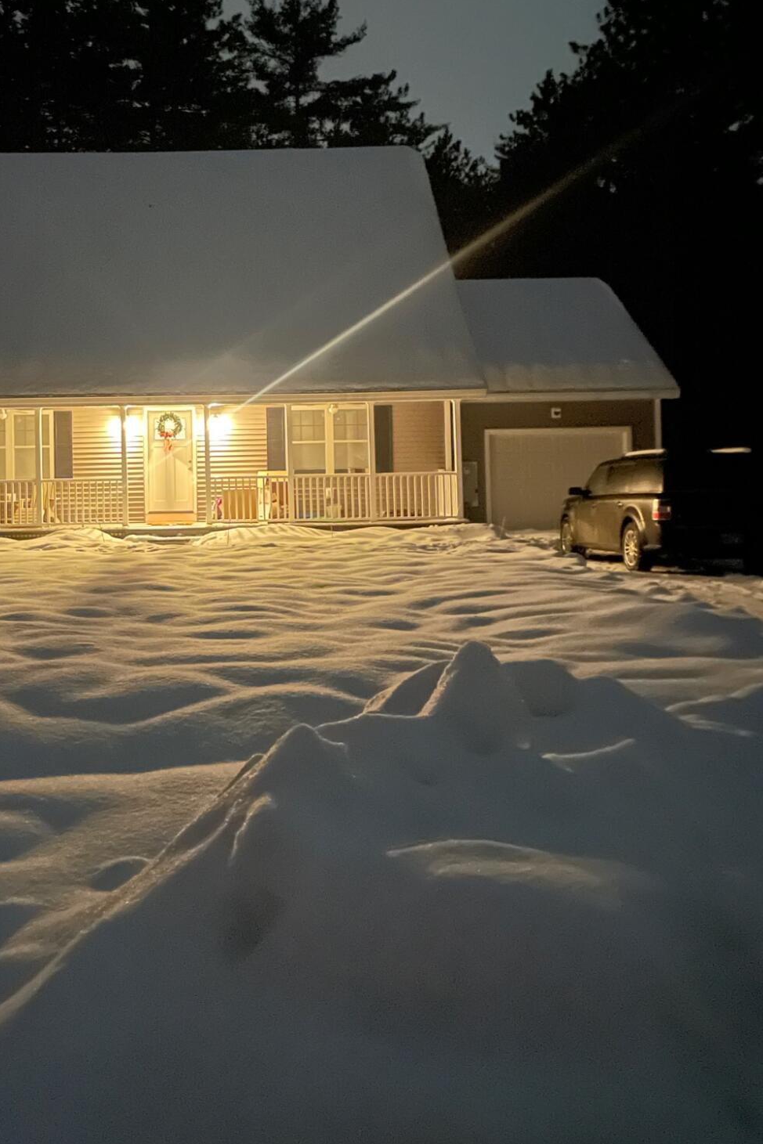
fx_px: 1176
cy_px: 442
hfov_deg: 35.1
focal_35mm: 37
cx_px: 184
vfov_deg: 51.4
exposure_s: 1/4
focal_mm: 4.2
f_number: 1.6
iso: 2000
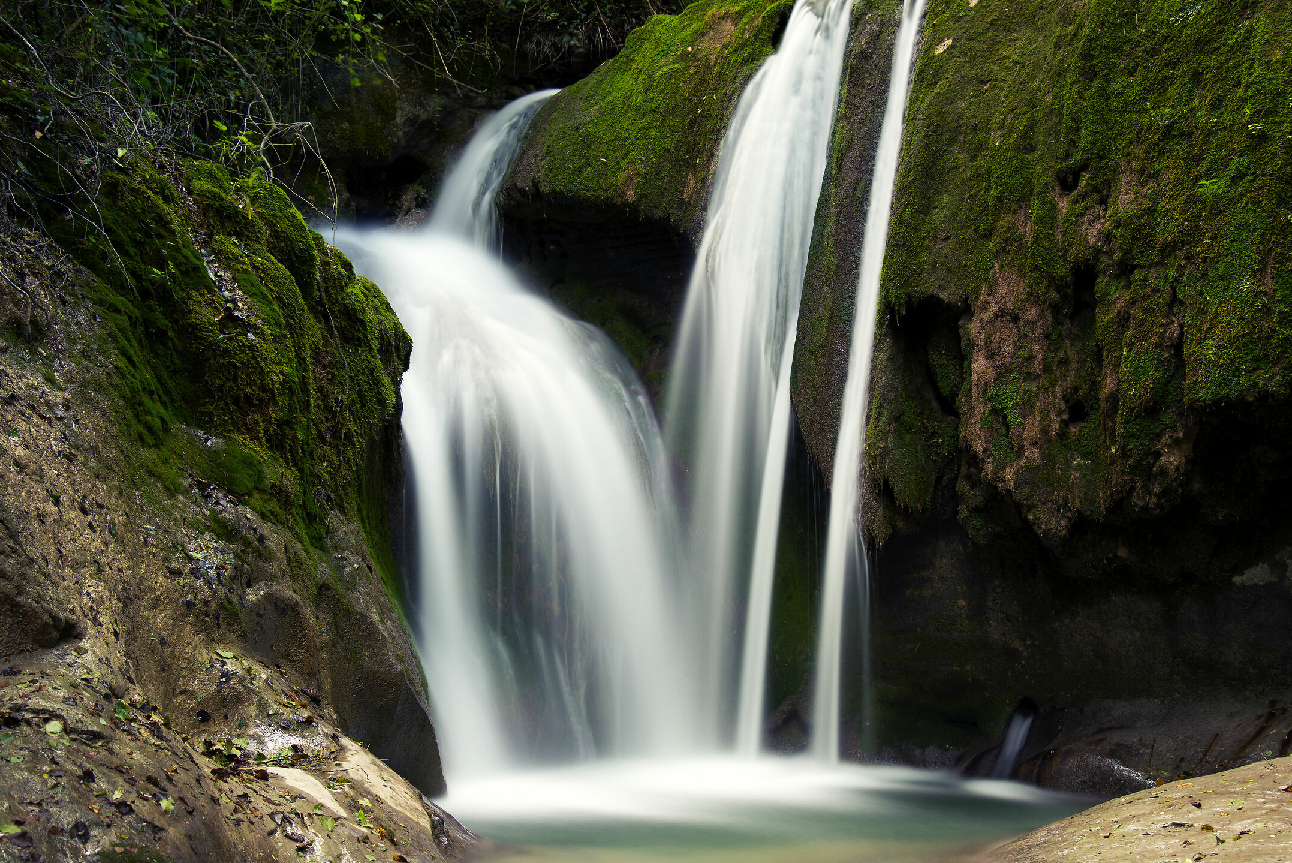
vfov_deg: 27.5
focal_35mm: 49
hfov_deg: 40.3
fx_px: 1759
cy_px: 477
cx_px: 635
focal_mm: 44
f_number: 5
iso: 200
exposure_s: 60
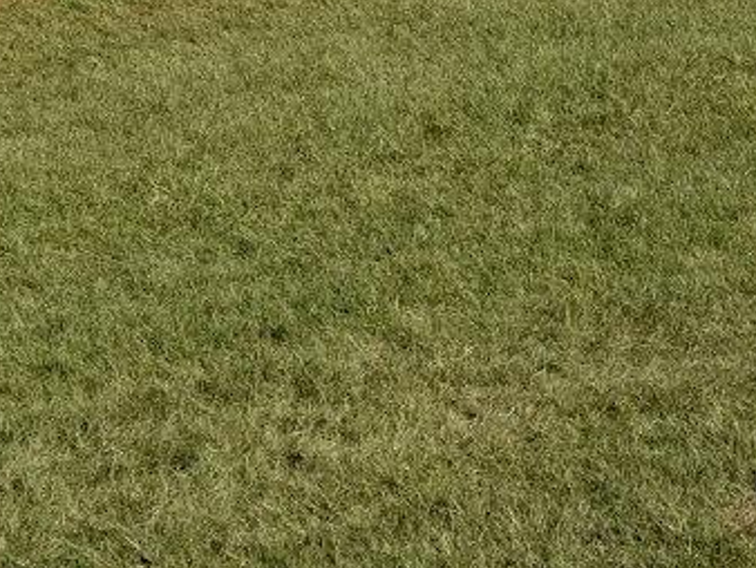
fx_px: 2295
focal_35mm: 105
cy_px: -557
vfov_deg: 12.5
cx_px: 276
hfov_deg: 18.7
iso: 50
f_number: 1.7
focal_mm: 4.25
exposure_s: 1/2760
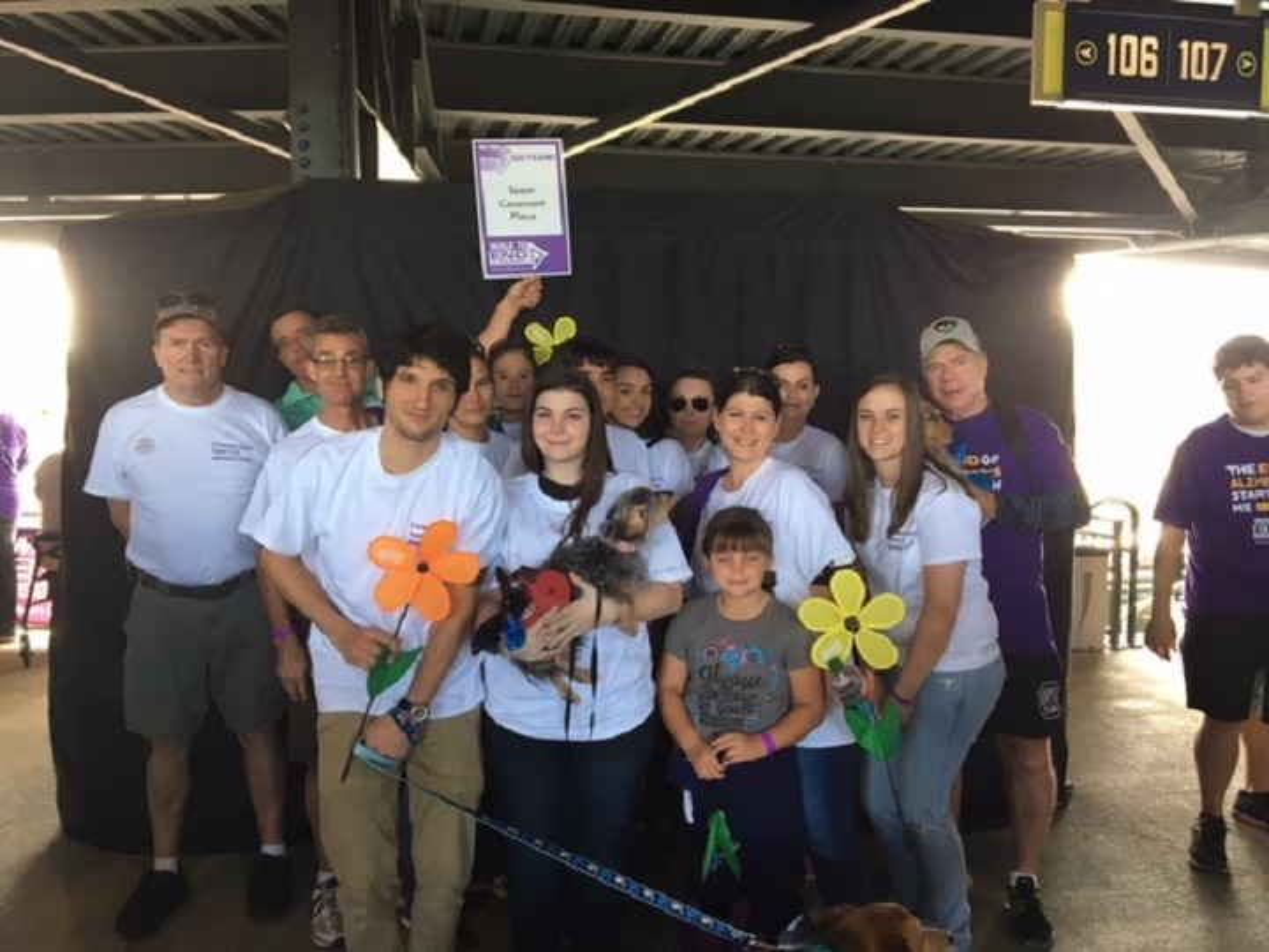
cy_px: 476
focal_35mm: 29
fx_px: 1063
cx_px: 634
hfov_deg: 61.7
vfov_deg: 48.2
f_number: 2.2
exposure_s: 1/30
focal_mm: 4.15
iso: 50
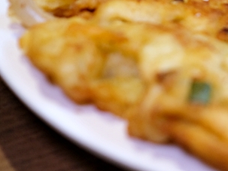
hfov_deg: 18.2
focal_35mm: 100
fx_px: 658
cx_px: 302
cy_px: -32
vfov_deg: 14.3
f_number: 2.8
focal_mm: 23
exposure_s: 1/105
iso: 500
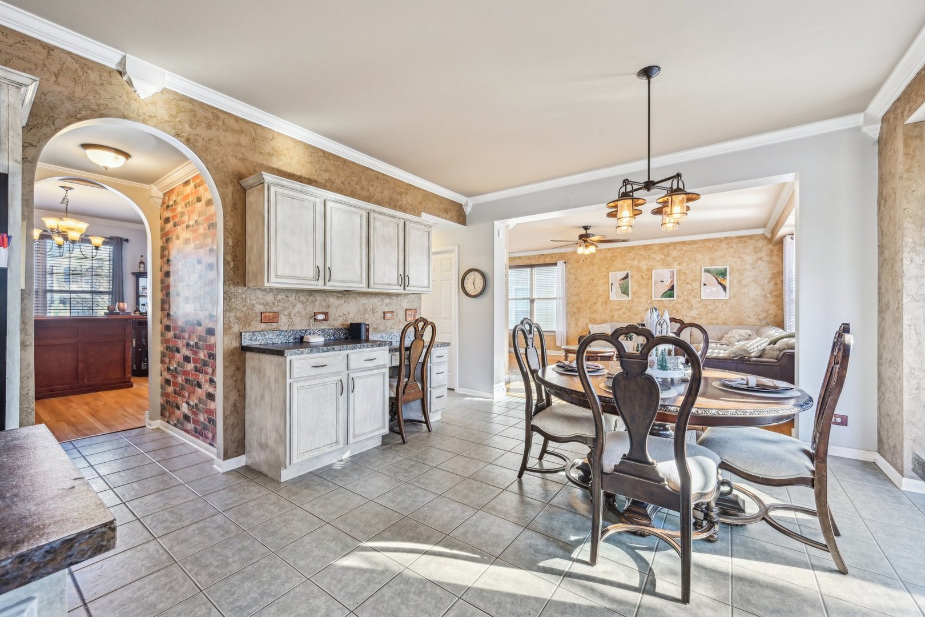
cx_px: 462
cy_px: 308
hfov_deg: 104.3
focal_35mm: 14
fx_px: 360
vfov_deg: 81.2
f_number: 8
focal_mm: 14
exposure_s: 1/20
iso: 800
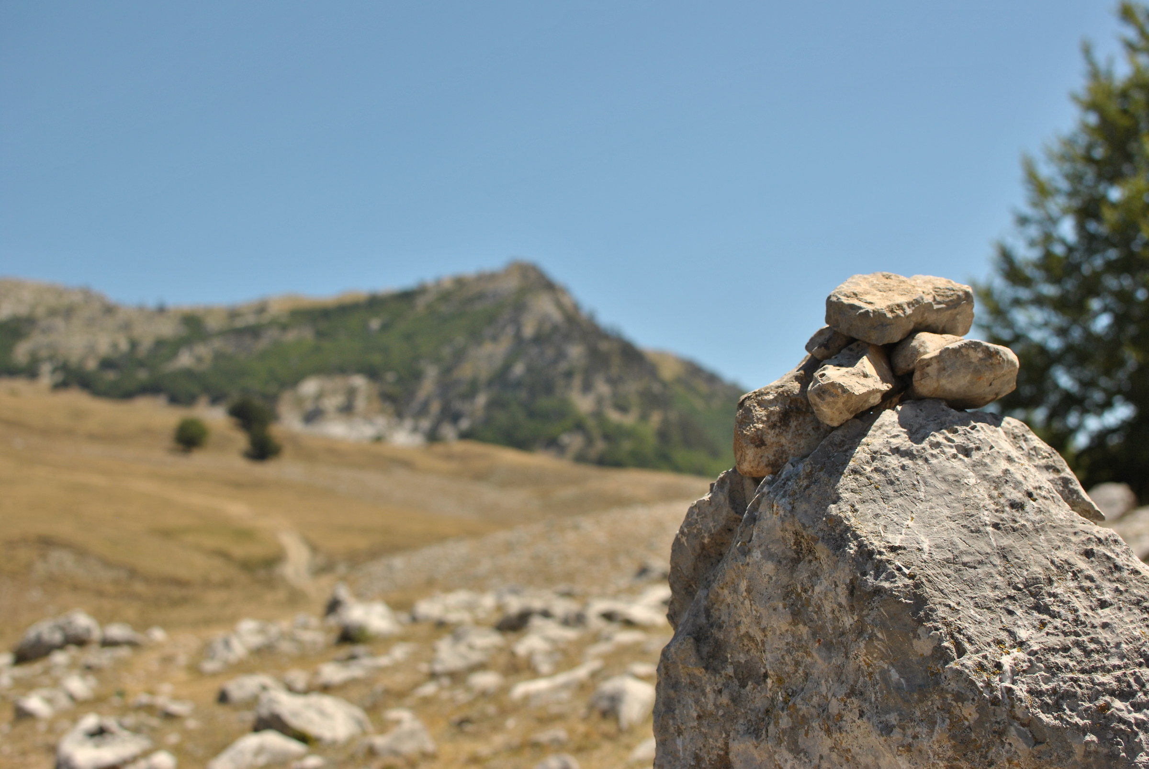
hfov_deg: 37.8
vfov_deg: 25.8
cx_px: 574
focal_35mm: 52
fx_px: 1677
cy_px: 384
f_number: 3.5
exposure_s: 1/1250
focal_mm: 35
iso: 100
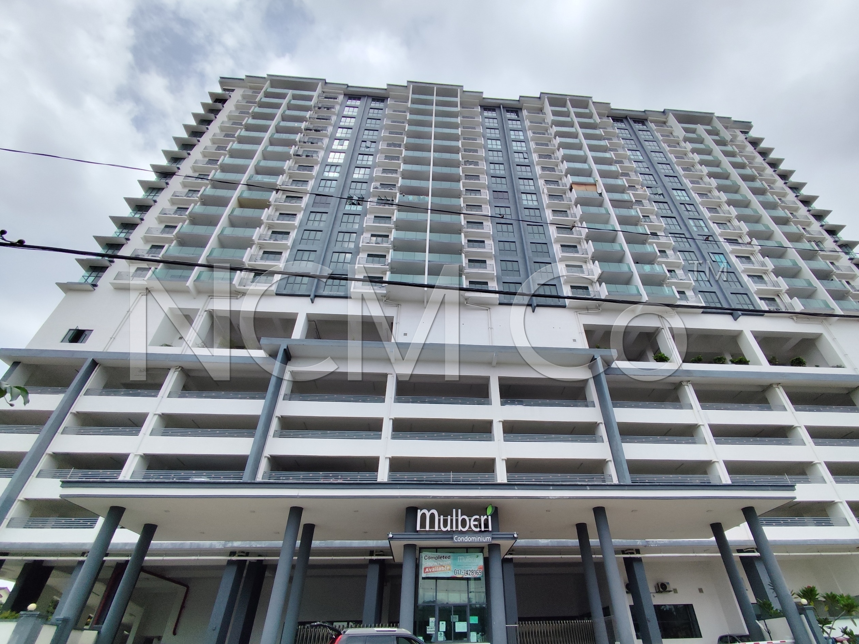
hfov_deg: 94.5
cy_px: 322
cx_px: 430
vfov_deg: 78.1
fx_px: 397
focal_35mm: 16
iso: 50
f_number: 2.2
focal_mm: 1.65
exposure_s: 1/2976
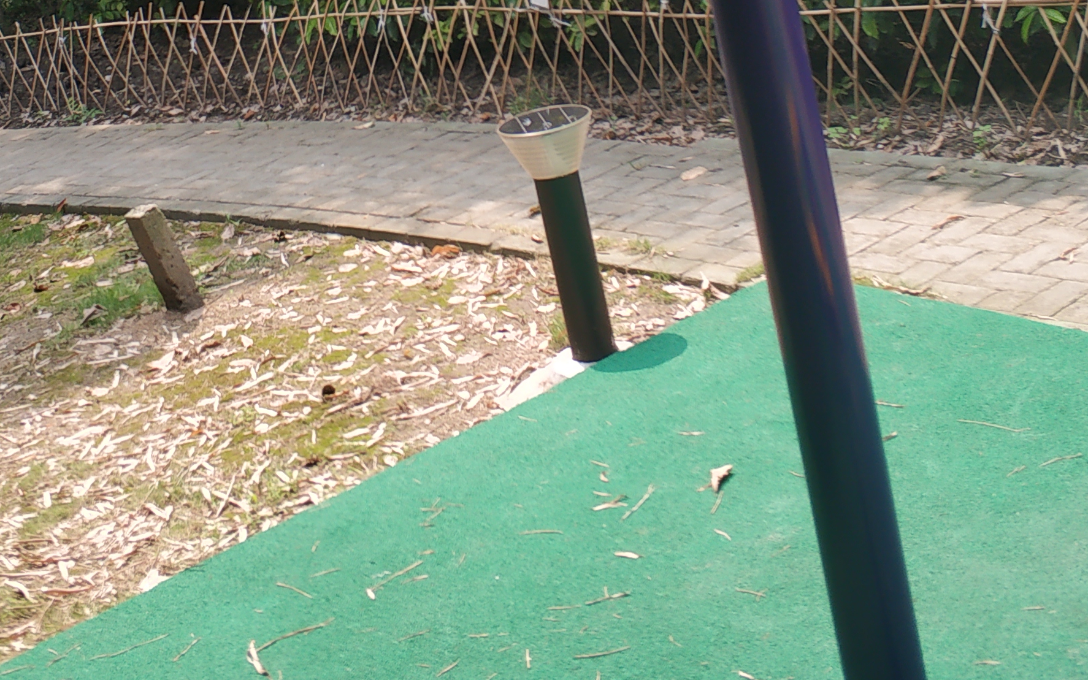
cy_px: -178
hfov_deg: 31.4
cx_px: 439
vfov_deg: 18.7
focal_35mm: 65
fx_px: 1927
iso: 176
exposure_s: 1/470
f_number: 1.8
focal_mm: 3.82
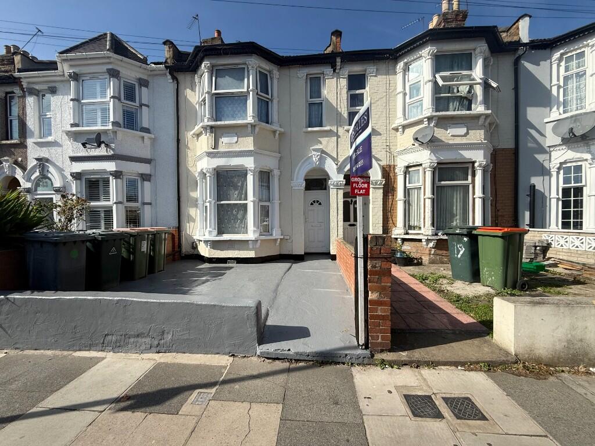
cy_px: 223
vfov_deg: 85.7
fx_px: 241
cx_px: 298
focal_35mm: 14
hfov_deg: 102.1
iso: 50
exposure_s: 1/2717
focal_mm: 2.22
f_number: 2.2
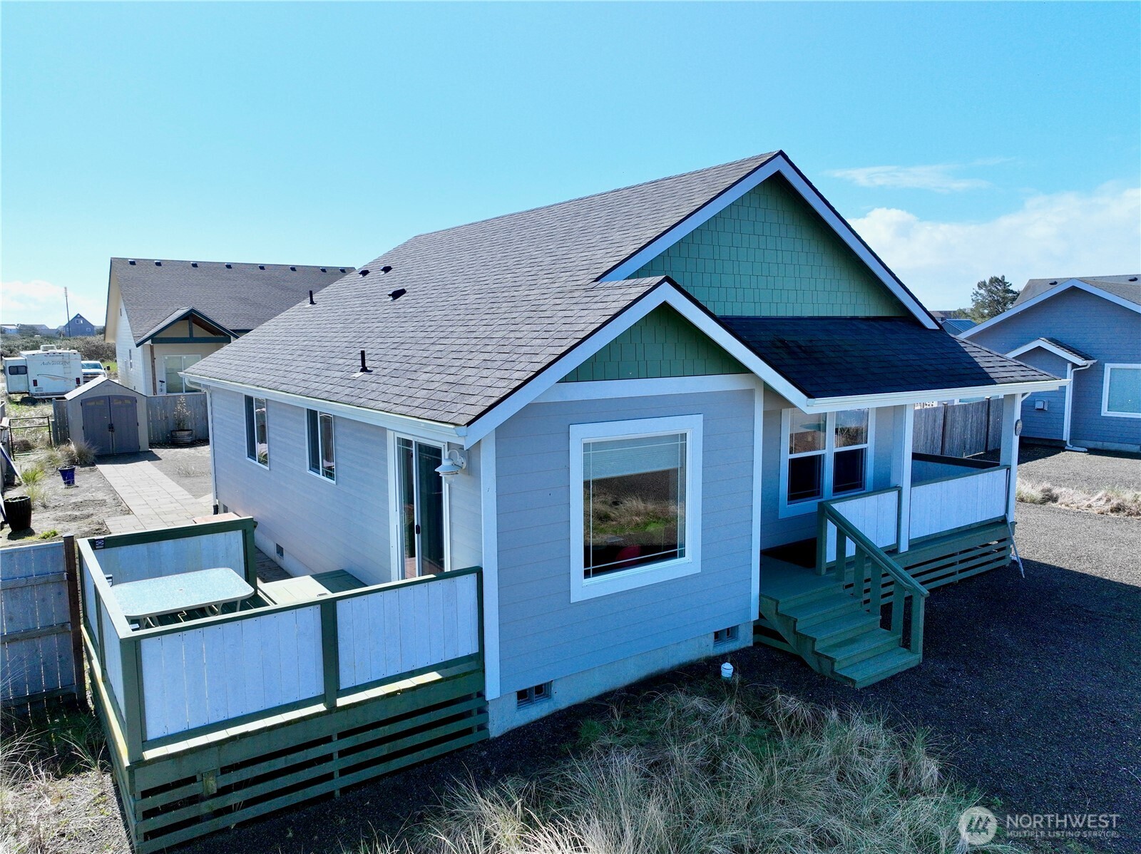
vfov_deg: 56.8
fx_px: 791
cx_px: 570
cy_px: 427
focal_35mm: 24
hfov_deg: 71.6
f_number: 2.8
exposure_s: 1/2500
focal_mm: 12.29
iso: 410
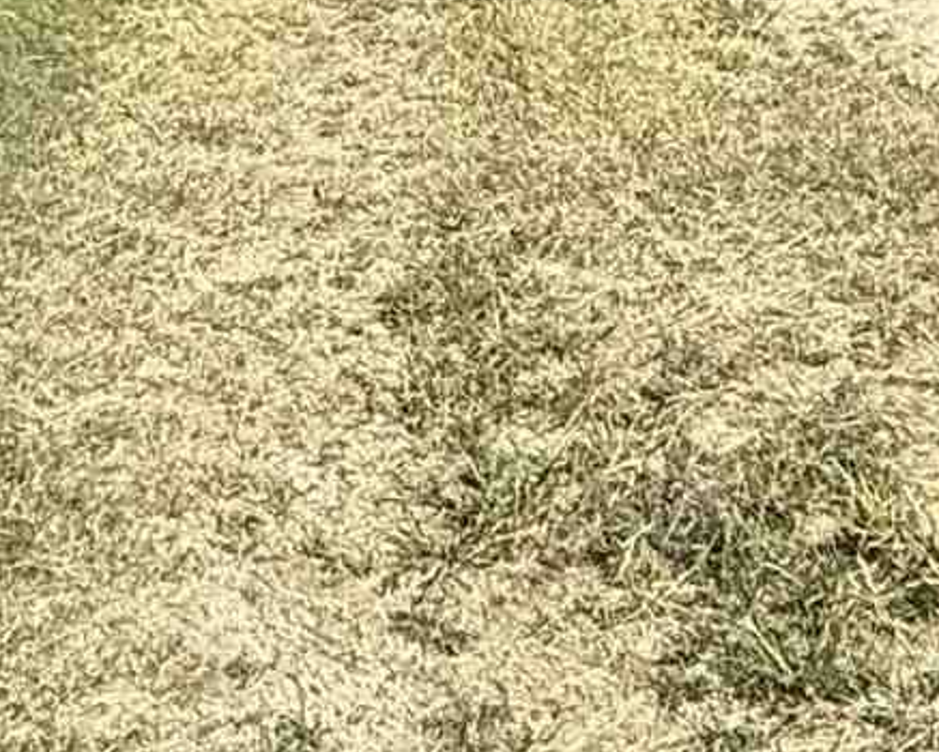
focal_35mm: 96
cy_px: -928
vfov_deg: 13.0
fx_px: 2669
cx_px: 479
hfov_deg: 20.0
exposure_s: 1/1368
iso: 50
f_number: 2.2
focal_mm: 2.22
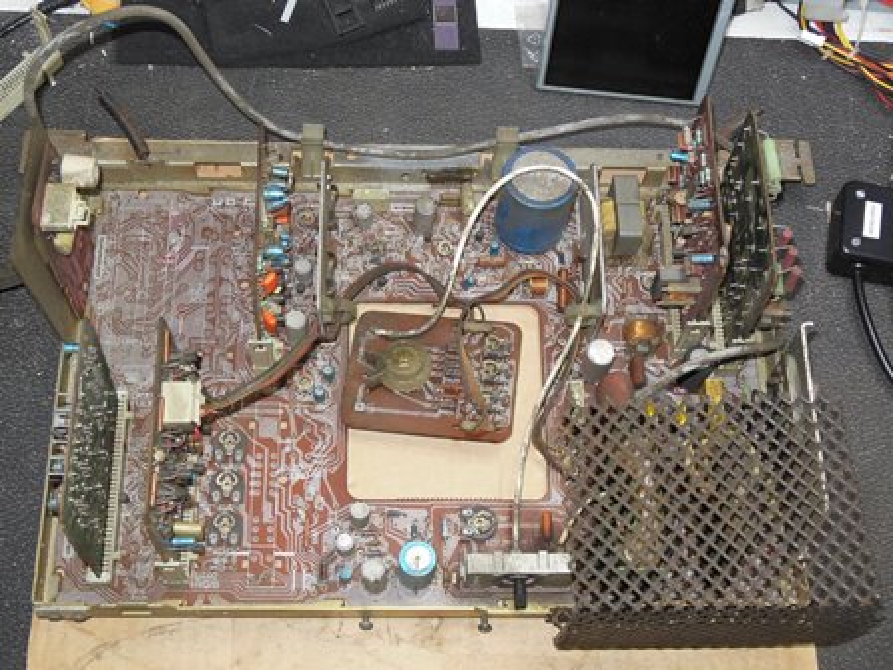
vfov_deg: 33.6
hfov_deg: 43.9
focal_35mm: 43
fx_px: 1109
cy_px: 335
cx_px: 446
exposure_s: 1/30
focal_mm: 7.7
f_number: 3.8
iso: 200
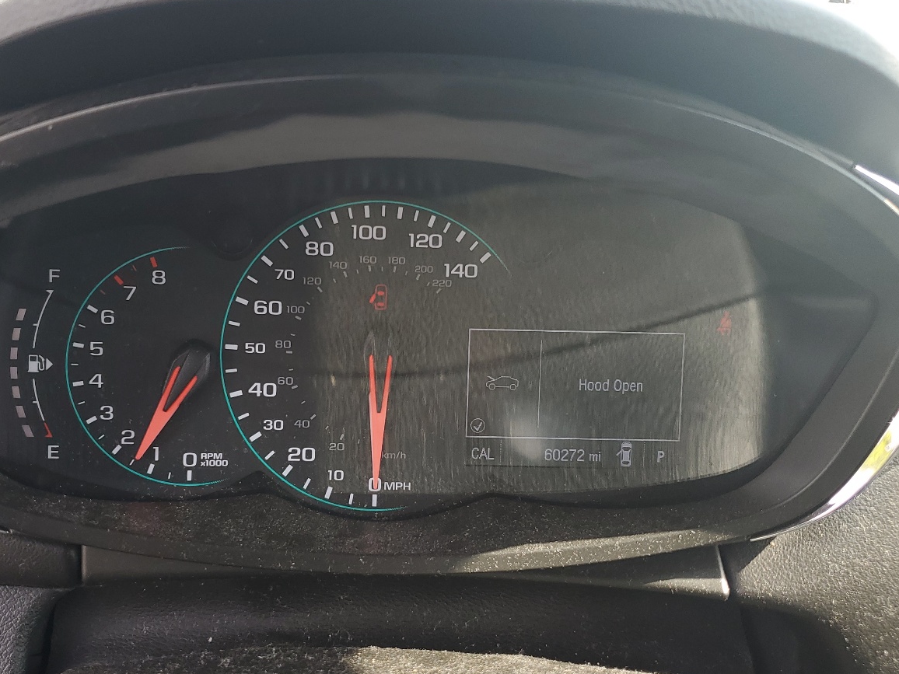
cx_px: 373
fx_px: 935
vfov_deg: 39.6
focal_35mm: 36
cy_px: 386
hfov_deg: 51.1
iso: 50
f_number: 1.5
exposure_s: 1/270
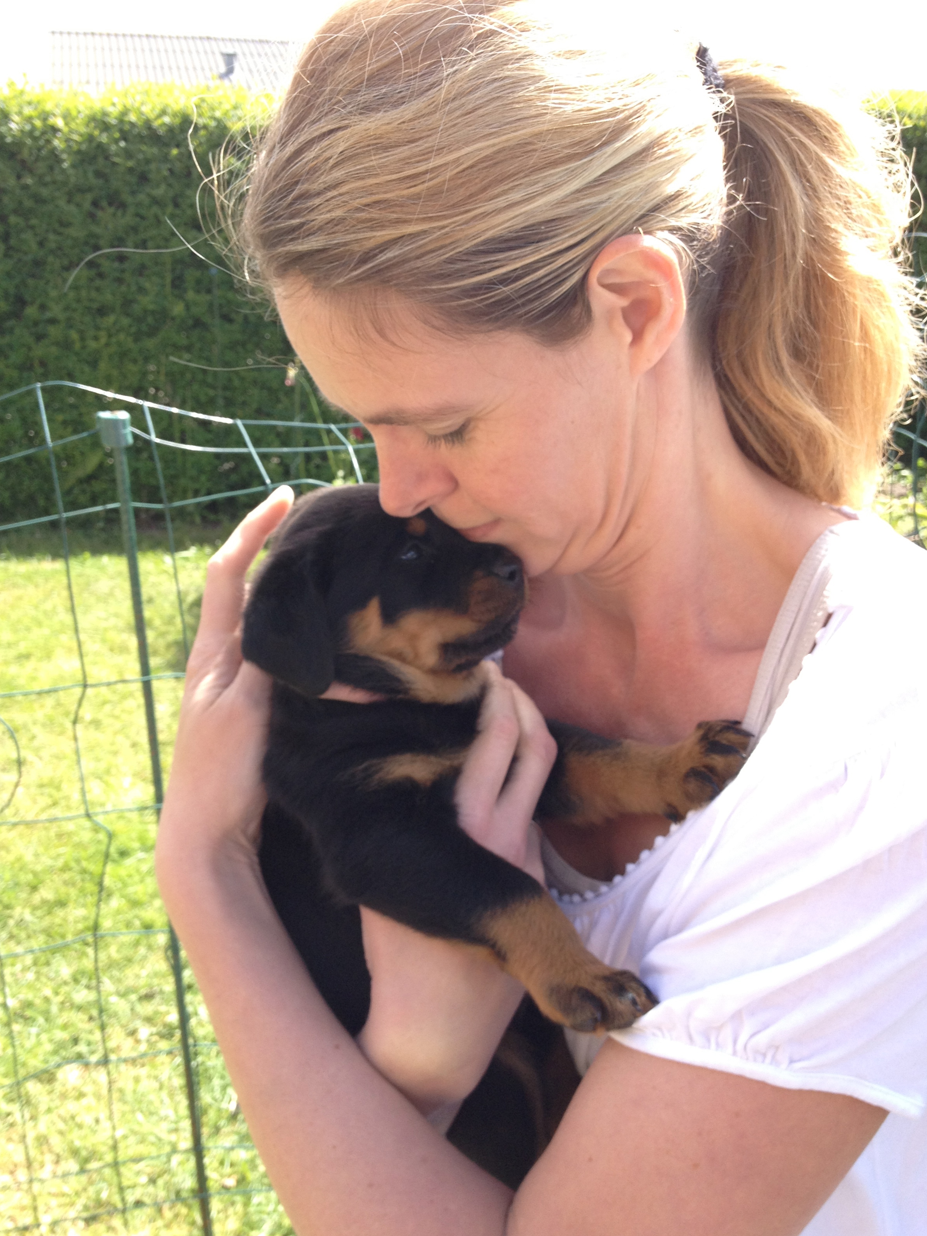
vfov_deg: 51.3
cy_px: 635
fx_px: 1285
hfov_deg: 39.7
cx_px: 457
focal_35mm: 36
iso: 64
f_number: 2.4
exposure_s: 1/351
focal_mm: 4.28
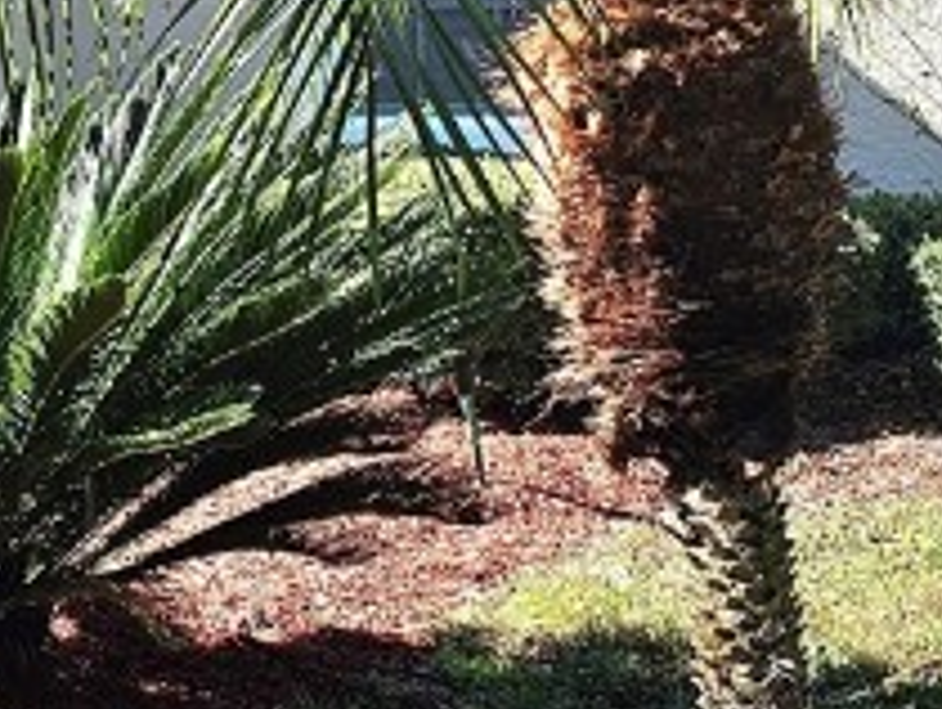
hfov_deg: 17.4
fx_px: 3051
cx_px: 184
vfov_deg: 13.0
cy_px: -54
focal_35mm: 112
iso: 10
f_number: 1.7
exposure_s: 1/476
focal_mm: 6.3
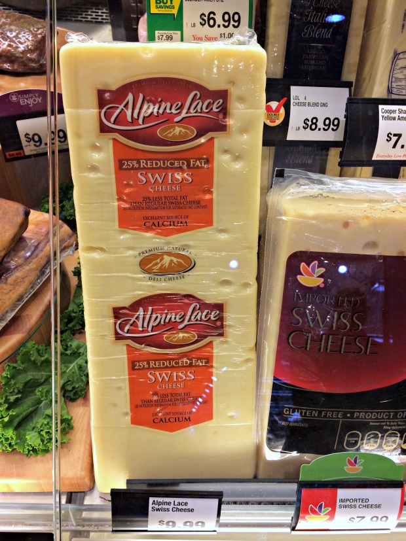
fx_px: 469
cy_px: 270
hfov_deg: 46.8
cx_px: 203
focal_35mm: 30
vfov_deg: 60.0
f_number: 2.2
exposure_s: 1/30
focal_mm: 4.12
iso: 50
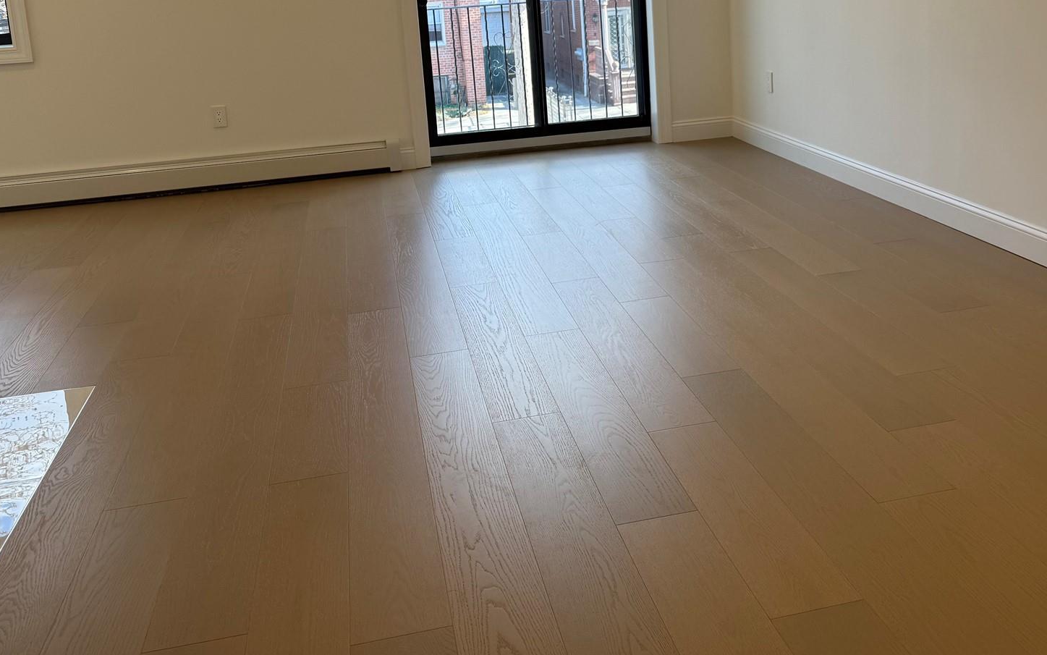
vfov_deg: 34.2
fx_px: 1027
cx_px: 595
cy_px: 127
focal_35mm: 36
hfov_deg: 53.8
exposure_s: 1/210
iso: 80
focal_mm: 6.76
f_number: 1.78
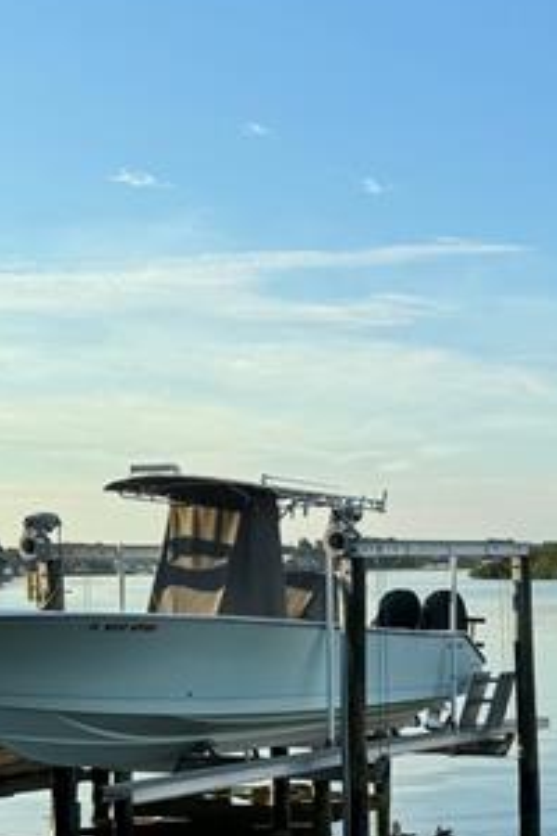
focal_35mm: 64
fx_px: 1485
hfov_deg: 20.3
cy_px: 630
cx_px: 615
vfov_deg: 30.9
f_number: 1.78
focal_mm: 6.76
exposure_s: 1/2105
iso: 80
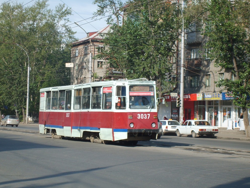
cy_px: 92
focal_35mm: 109
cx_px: 120
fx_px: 787
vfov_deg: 13.6
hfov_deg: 18.0
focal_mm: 17.4
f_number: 4.9
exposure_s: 1/350
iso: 50
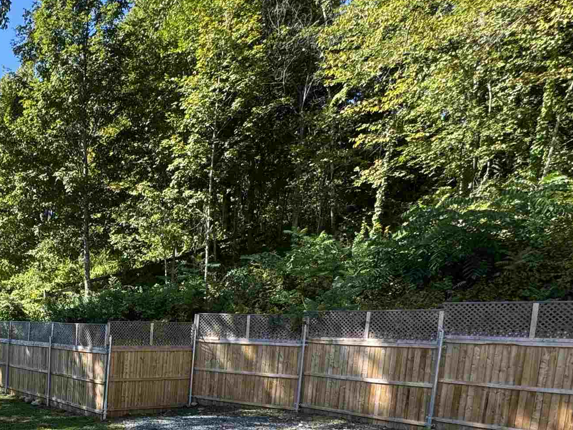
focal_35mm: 33
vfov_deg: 39.5
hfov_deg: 47.2
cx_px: 16
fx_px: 546
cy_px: 395
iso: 40
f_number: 2.2
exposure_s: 1/329
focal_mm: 2.22
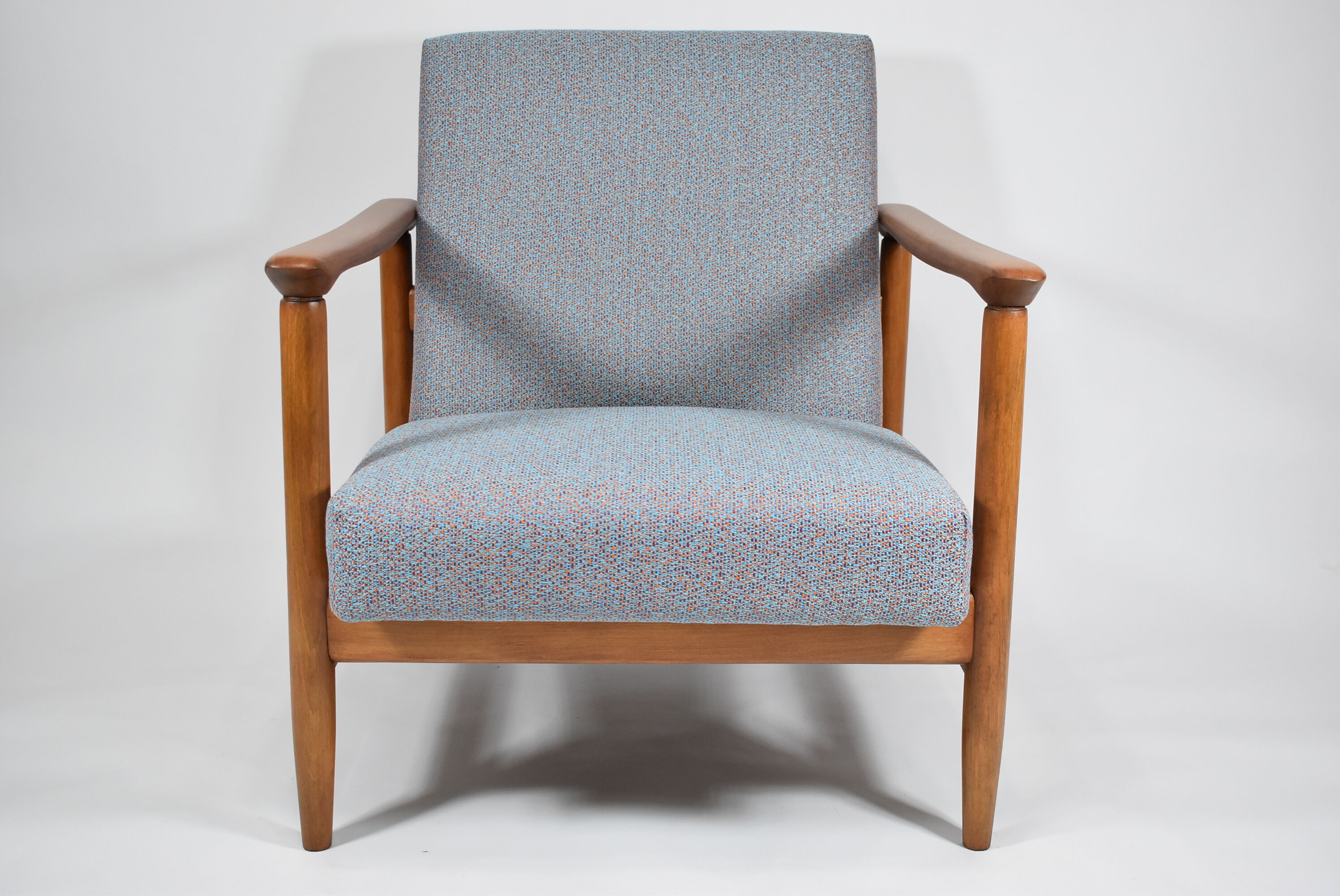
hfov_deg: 46.4
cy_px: 448
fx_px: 1564
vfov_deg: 31.9
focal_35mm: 42
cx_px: 670
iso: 1100
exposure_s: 1/125
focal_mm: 28
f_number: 4.2
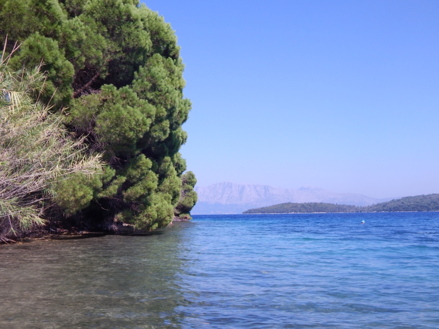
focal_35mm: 38
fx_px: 482
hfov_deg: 49.0
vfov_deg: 37.7
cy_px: 164
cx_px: 220
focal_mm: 6.8
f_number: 3.4
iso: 125
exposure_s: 1/1250
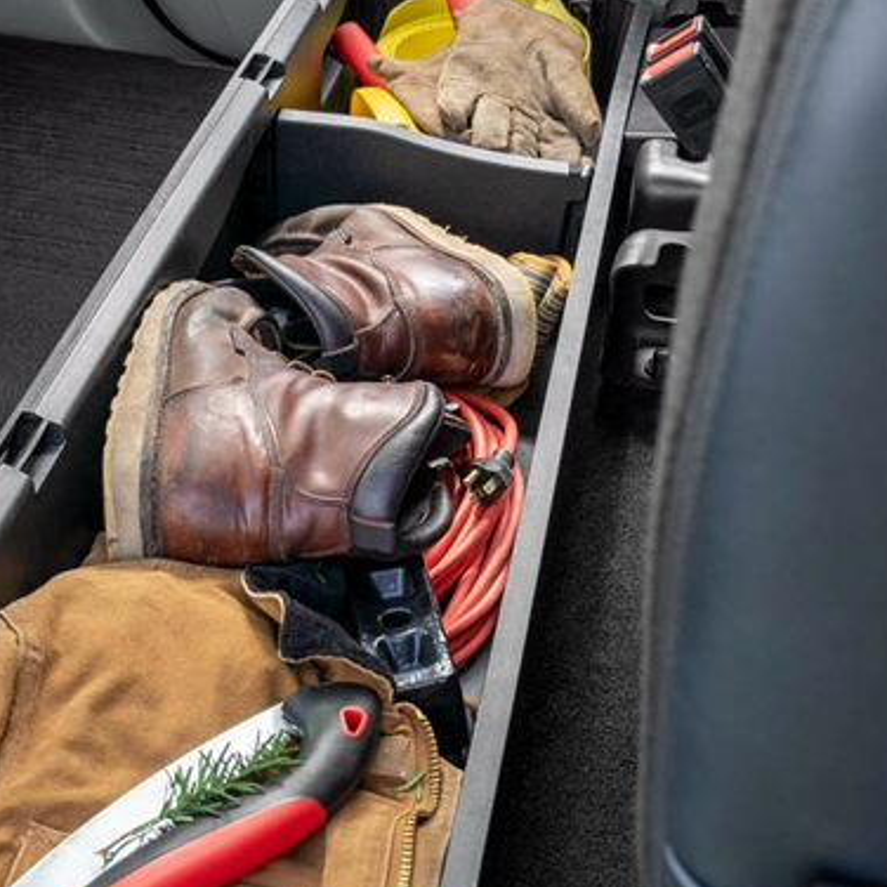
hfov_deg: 27.2
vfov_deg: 27.2
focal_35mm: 63
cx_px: 309
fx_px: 1826
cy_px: 361
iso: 400
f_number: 8
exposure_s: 1/80
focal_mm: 31
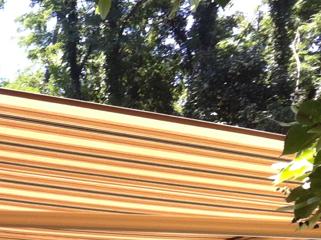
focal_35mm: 129
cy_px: 315
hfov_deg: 13.8
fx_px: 1194
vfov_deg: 11.2
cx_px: -245
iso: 80
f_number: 2.8
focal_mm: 3.85
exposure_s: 1/219
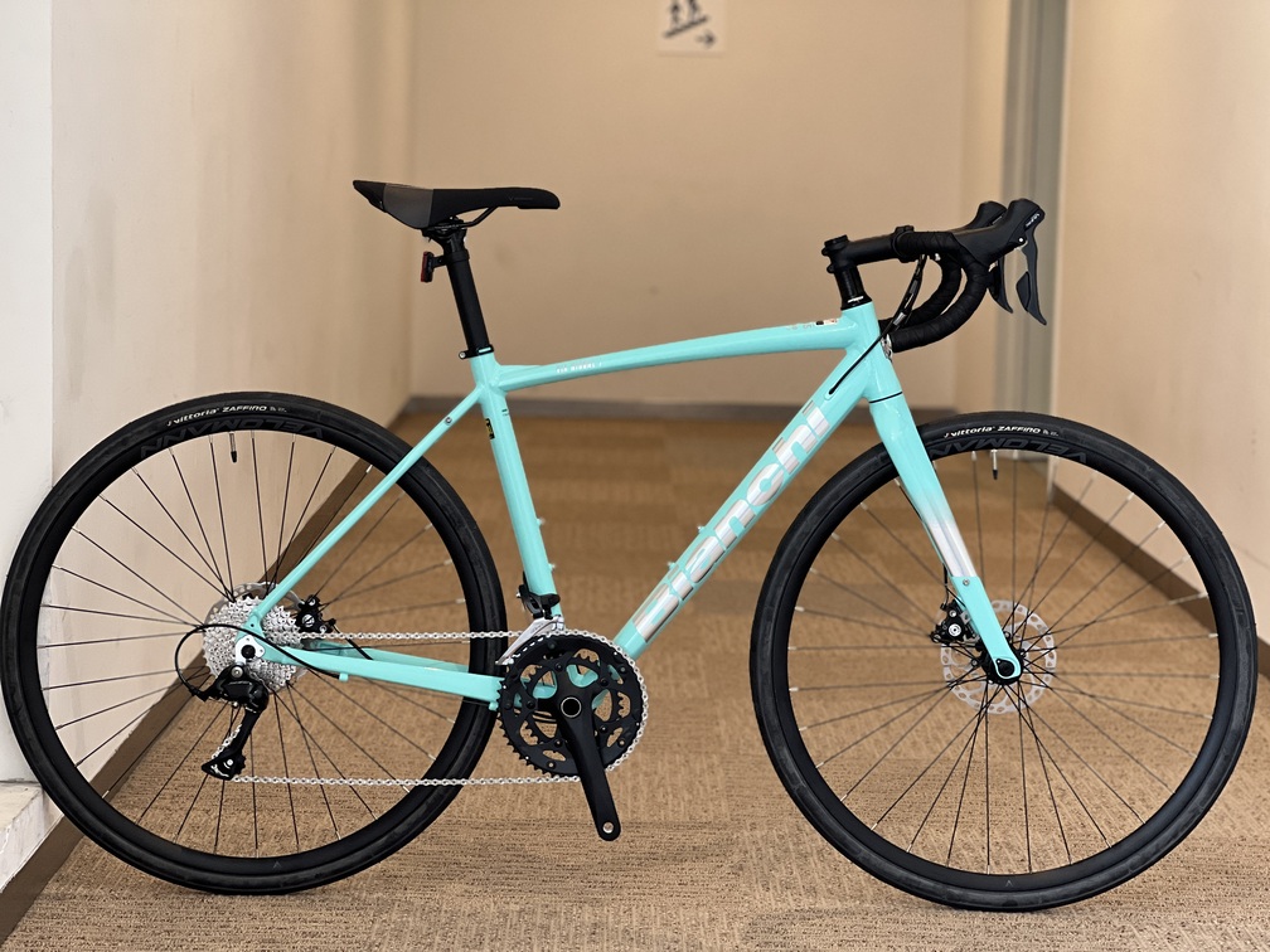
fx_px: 2825
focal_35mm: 77
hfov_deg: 25.3
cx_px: 635
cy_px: 476
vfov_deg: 19.1
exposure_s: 1/121
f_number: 2.8
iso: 250
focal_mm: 9
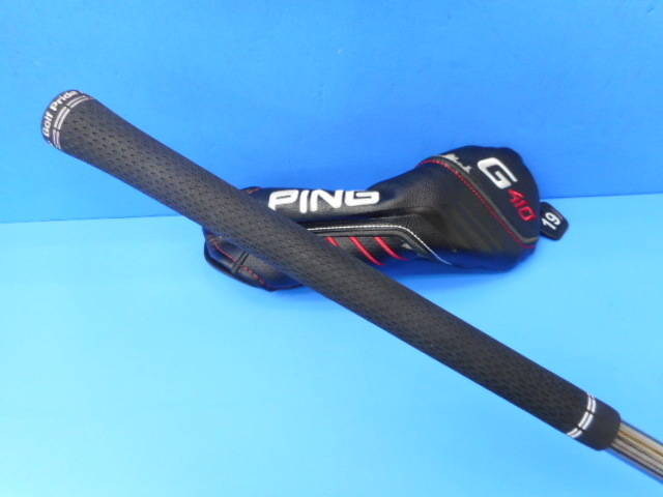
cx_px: 332
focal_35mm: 25
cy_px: 248
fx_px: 479
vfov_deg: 54.9
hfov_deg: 69.4
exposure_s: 1/30
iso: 220
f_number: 3.7
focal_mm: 4.5
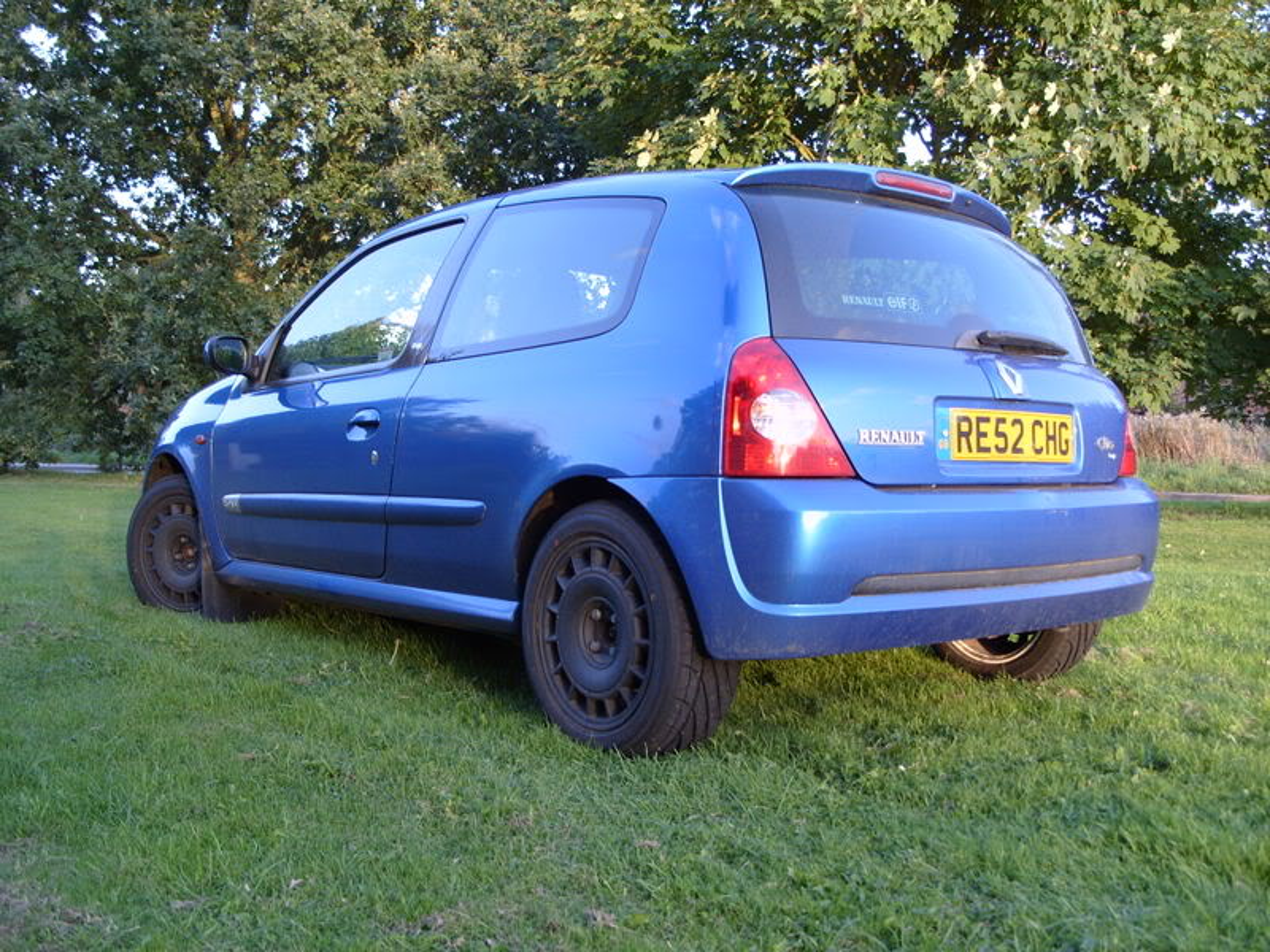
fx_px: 1284
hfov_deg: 52.6
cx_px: 635
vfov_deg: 40.7
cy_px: 476
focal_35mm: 35
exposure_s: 1/60
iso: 80
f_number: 2.8
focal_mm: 7.8
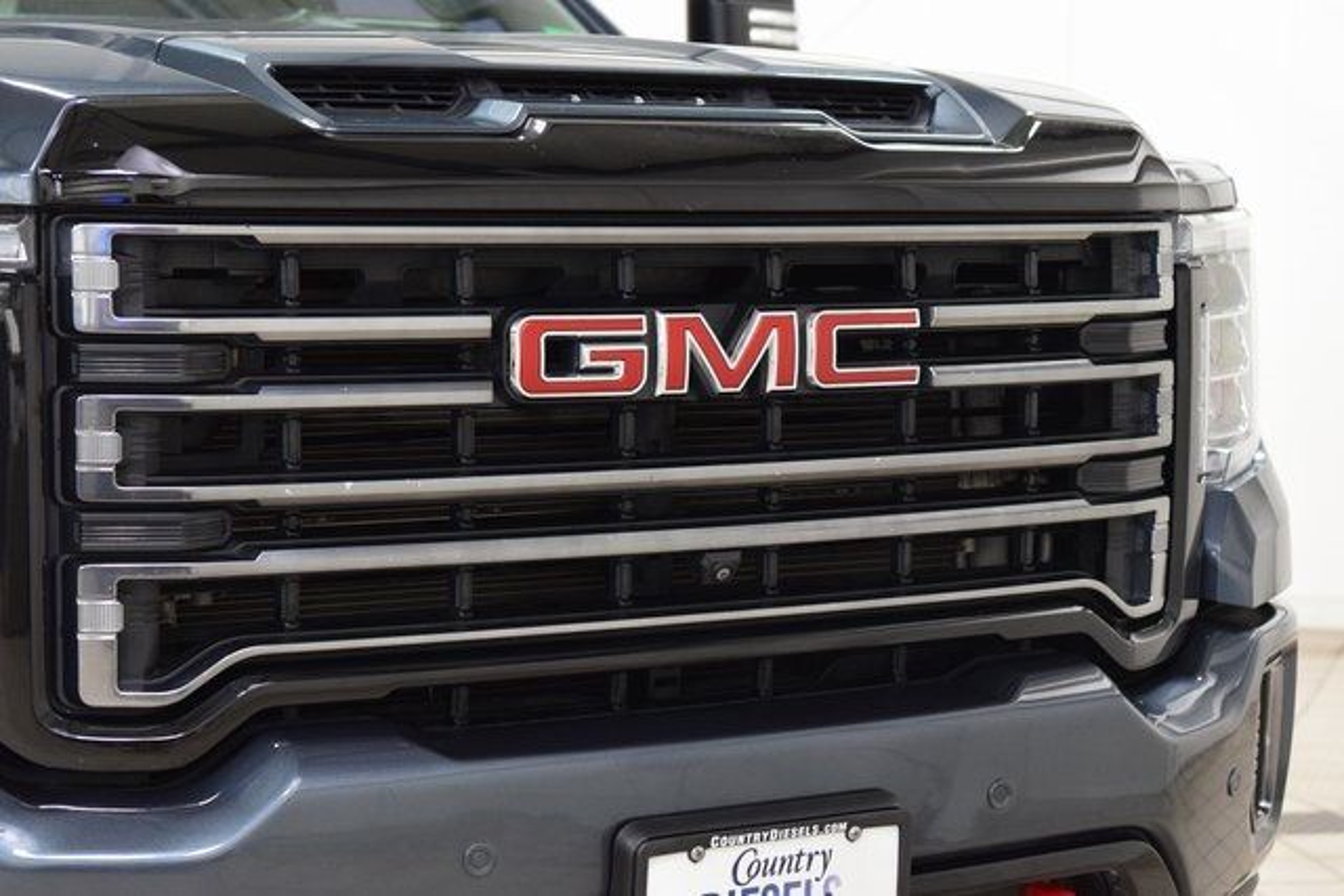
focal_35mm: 78
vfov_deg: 17.5
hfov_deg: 26.0
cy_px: 448
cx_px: 672
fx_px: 2912
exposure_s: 1/60
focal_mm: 52
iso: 1600
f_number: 4
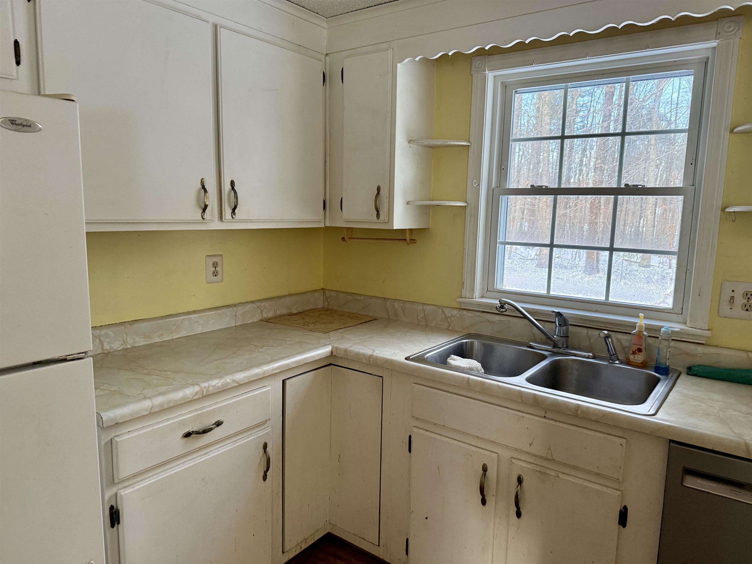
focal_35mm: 24
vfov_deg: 56.8
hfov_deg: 71.6
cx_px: 376
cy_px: 282
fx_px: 521
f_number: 1.78
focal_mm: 6.76
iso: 320
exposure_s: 1/60
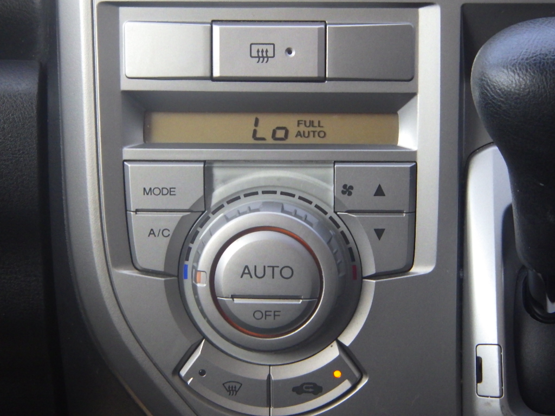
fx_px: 2245
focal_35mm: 140
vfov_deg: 10.6
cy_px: 208
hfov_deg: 14.1
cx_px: 278
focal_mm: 25
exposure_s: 1/125
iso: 800
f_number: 5.5
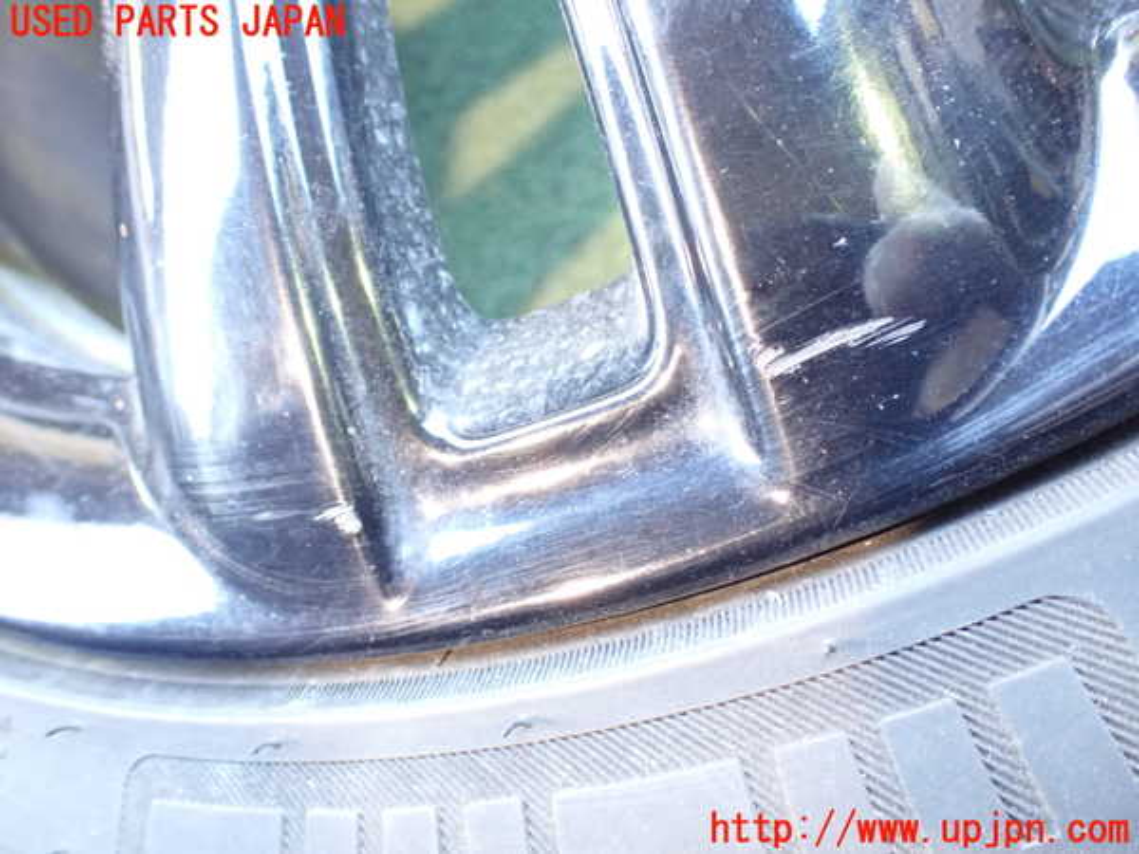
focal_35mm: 30
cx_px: 570
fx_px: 987
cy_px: 427
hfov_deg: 60.0
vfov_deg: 46.8
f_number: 2.3
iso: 1250
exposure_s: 1/30
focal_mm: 5.4
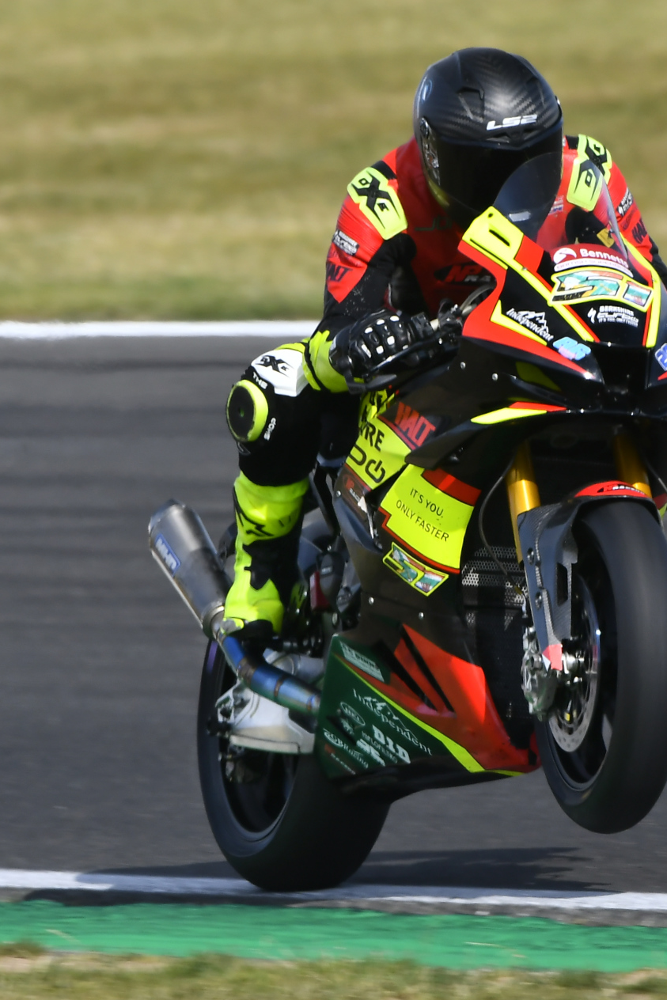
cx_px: 384
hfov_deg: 1.4
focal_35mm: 992
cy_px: 500
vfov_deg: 2.1
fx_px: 27560
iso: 280
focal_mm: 440
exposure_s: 1/640
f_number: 7.1
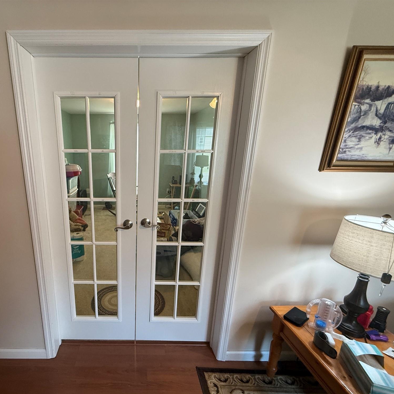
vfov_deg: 83.9
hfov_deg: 81.0
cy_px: 202
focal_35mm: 17
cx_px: 130
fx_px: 219
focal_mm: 2.22
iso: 320
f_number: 2.2
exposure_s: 1/60
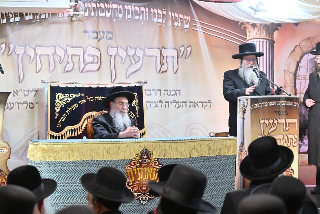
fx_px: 720
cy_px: 107
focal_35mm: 81
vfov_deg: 16.9
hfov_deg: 25.1
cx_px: 160
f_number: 4
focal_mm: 81
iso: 1250
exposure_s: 1/160
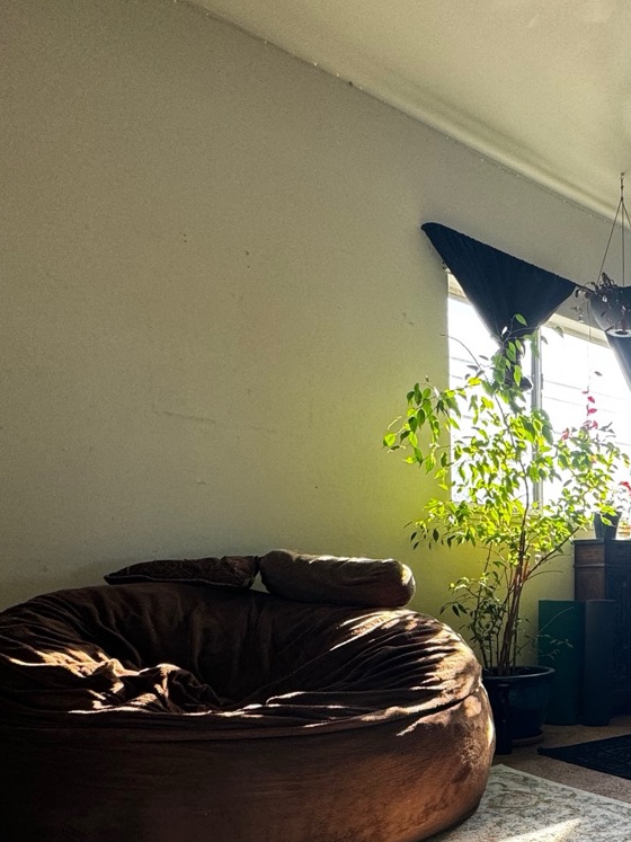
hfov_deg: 40.2
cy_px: 635
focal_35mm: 30
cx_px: 649
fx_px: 729
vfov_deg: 56.9
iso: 64
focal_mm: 2.22
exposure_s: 1/99
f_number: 2.2
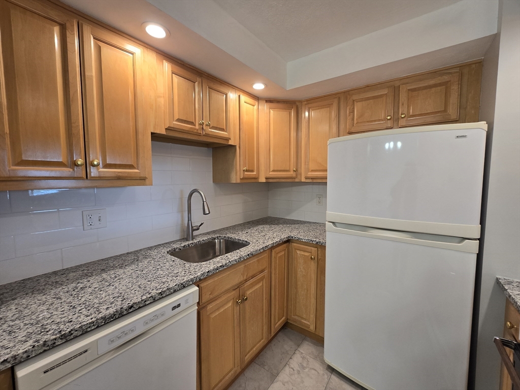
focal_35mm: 13
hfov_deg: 106.2
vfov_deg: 89.9
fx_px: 195
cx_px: 260
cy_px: 195
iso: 125
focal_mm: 2.2
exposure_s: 1/60
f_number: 2.2
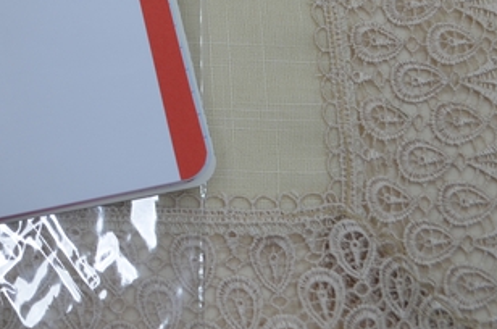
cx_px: -66
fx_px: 1075
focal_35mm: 78
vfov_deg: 16.9
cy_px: -26
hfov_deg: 24.1
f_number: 5.6
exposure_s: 1/60
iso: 160
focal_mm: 20
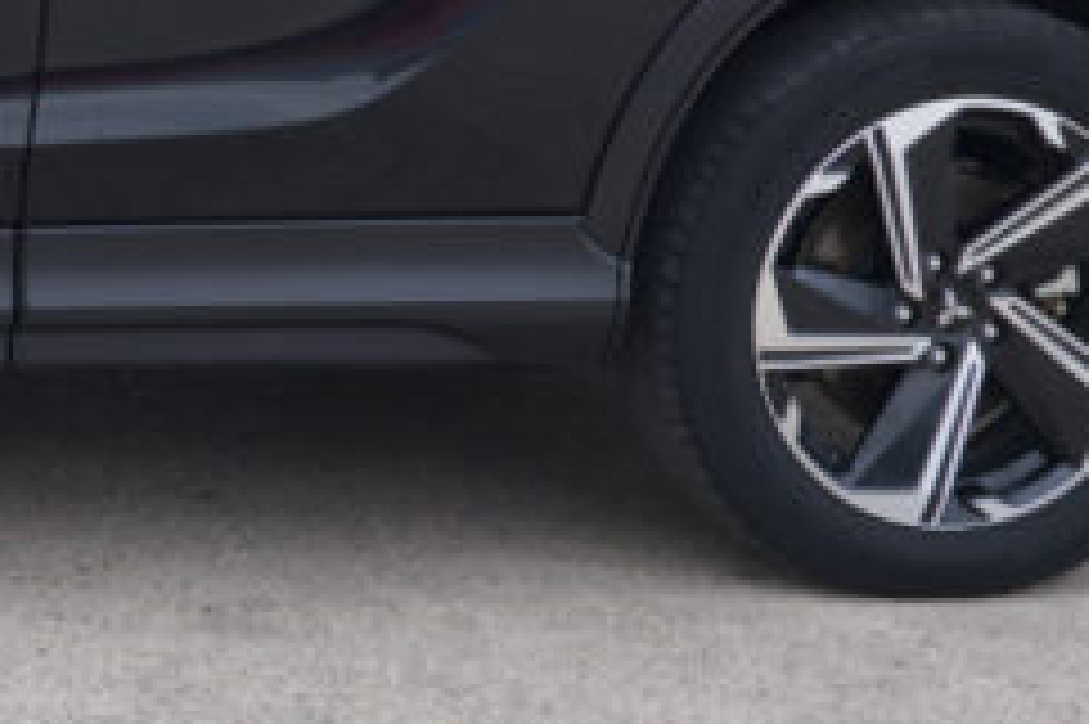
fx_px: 3839
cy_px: -83
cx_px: -364
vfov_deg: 10.6
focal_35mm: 127
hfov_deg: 15.3
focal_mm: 20.3
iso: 160
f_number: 9
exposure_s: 1/100
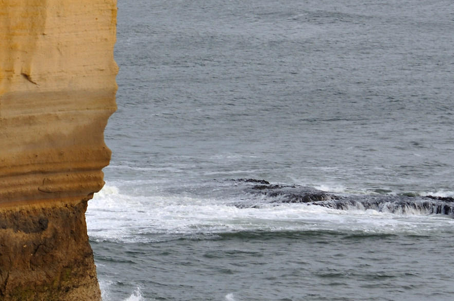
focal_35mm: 306
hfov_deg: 6.7
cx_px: -71
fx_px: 3859
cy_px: 69
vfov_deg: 4.5
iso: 200
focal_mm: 75
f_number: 7.1
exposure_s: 1/200
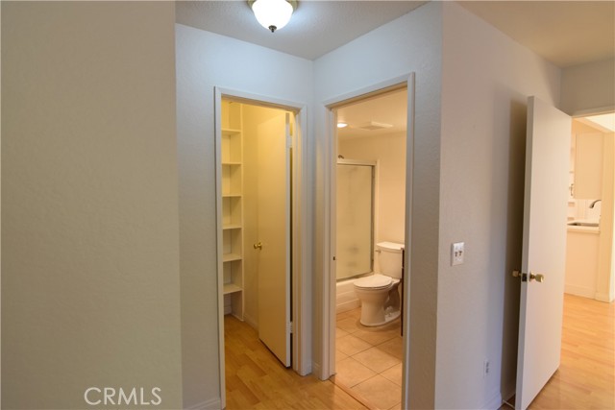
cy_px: 205
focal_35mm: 20
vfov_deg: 63.2
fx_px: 333
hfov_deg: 85.4
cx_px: 308
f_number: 4
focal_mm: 13
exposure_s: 1/60
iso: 400
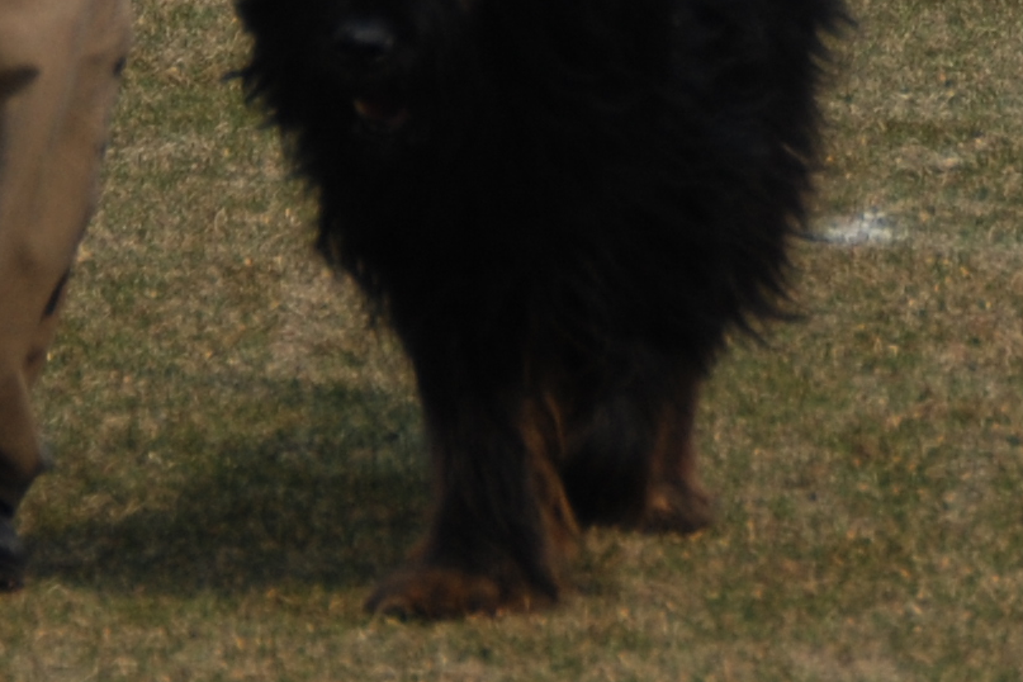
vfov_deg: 2.2
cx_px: 654
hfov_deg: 3.4
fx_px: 17401
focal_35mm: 612
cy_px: -430
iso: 125
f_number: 6.3
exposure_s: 1/640
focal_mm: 85
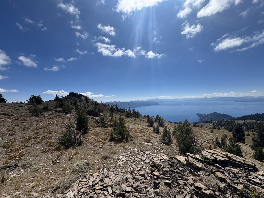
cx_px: 132
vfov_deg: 85.7
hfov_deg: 102.1
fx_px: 107
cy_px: 99
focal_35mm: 14
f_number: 2.2
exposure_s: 1/4132
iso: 50
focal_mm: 2.22
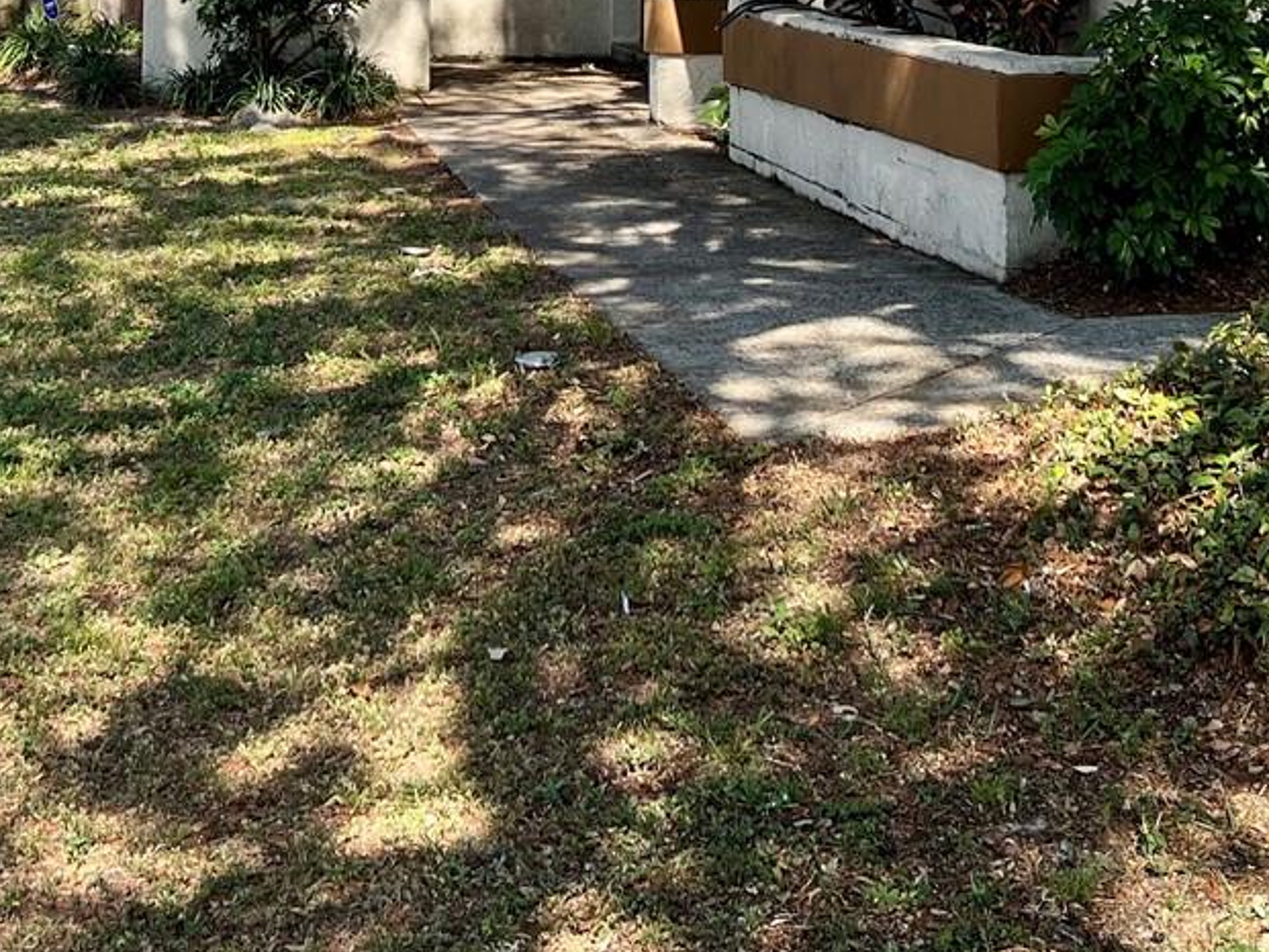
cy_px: -259
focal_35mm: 67
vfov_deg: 20.2
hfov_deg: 28.9
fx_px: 2457
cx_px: 548
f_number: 1.5
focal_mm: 5.7
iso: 50
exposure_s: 1/1209
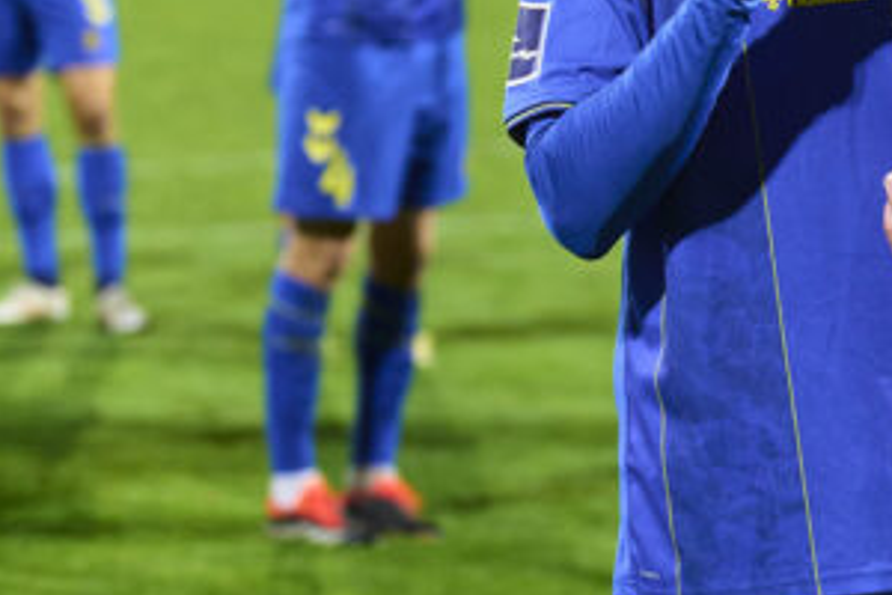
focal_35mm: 259
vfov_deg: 5.3
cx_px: 779
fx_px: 6417
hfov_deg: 7.9
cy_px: 174
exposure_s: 1/640
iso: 2000
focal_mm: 76
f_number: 2.8
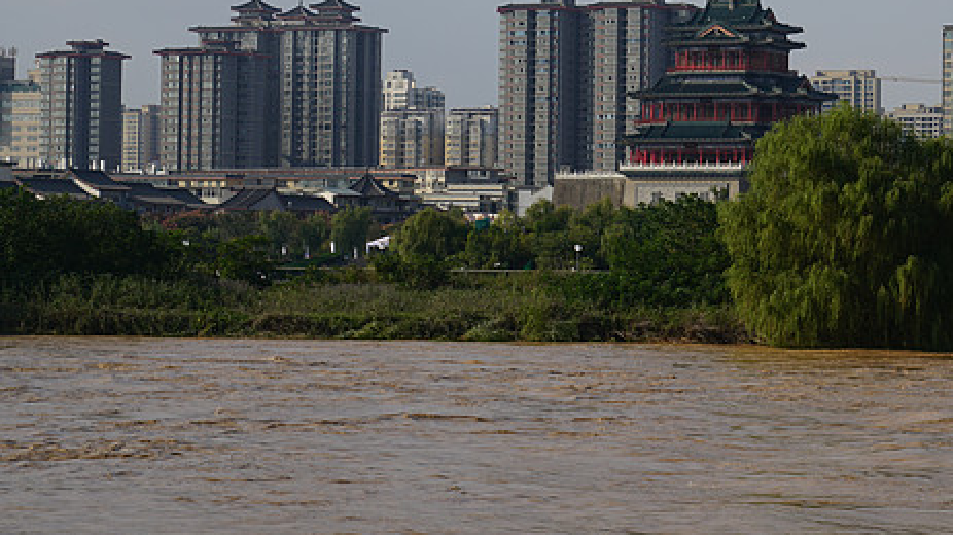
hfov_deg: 17.0
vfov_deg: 9.7
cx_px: 774
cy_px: 111
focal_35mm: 125
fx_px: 3157
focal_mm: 69
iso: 100
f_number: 8
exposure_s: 1/400
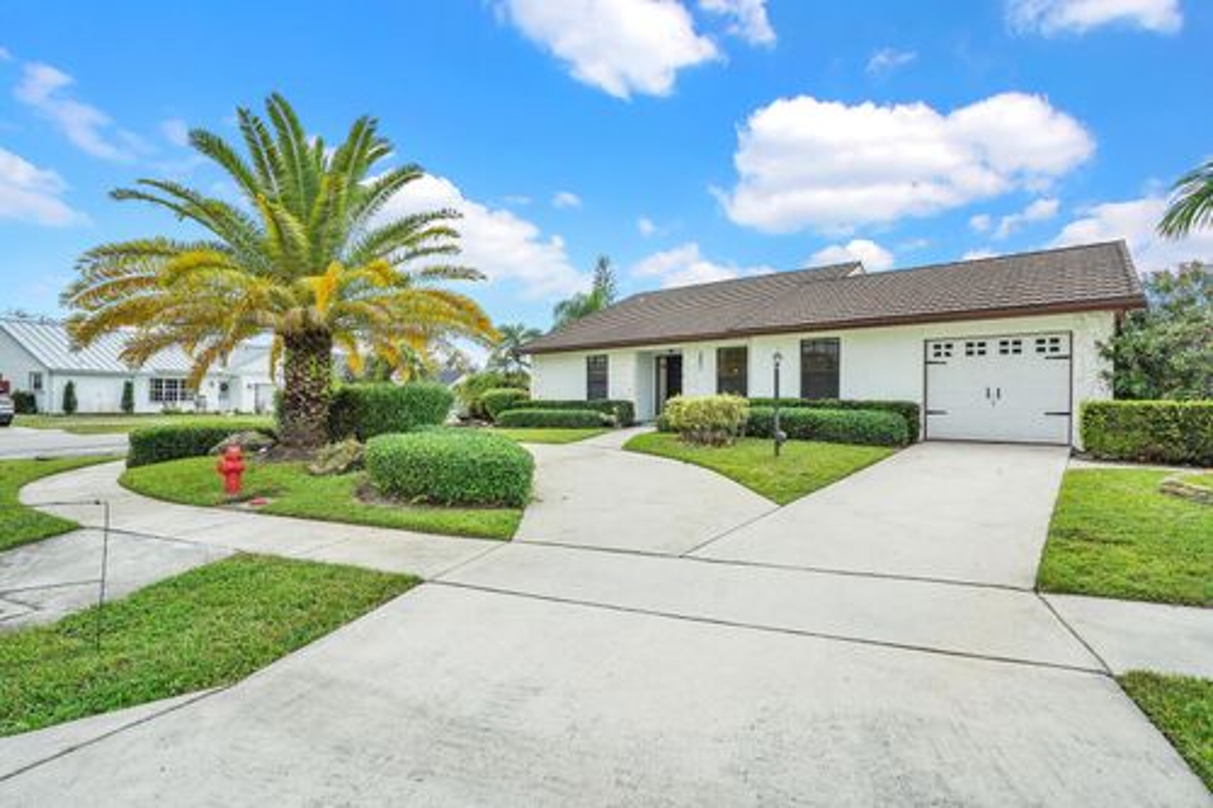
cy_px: 404
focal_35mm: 16
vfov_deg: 73.7
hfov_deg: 96.8
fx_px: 539
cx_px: 606
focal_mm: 16
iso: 800
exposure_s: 1/640
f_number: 8
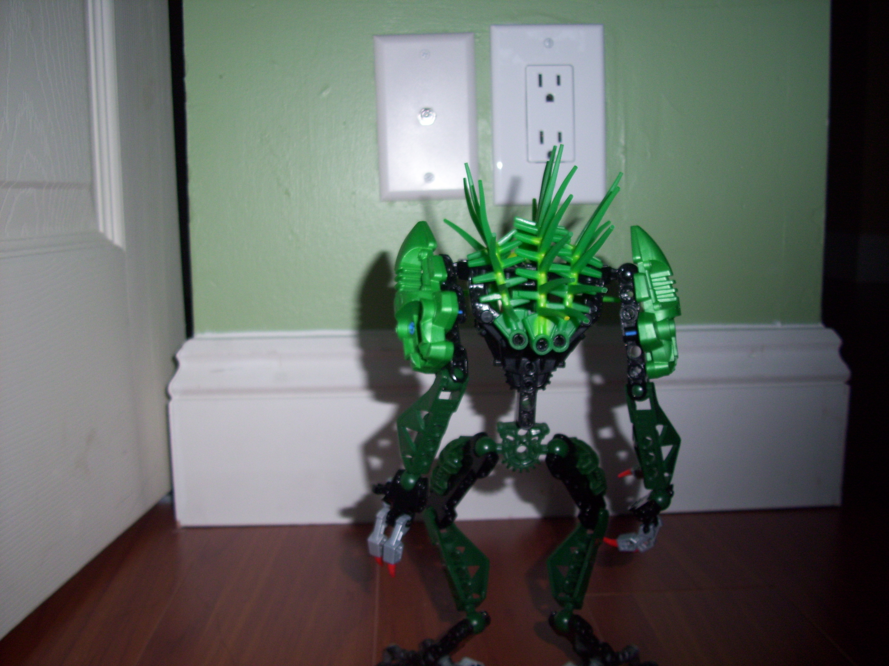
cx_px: 444
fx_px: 873
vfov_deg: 41.8
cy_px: 333
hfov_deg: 54.0
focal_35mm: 34
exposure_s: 1/40
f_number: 2.9
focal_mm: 5.7
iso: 80
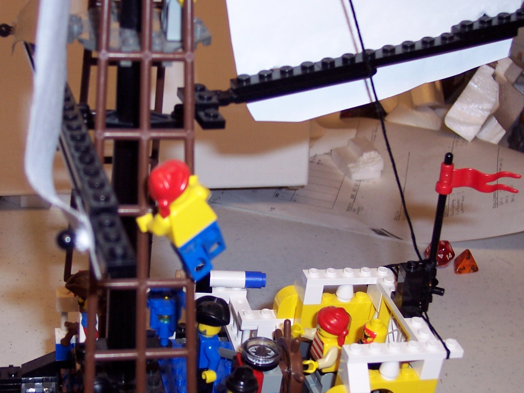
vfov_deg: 24.0
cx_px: 198
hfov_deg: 31.6
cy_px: 237
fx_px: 923
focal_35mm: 61
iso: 100
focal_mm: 8
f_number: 2.8
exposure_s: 1/60
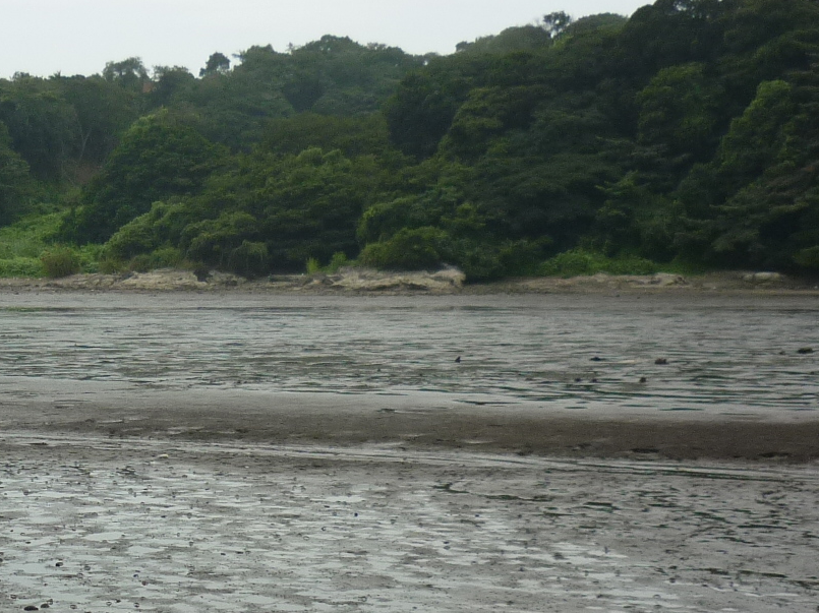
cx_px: 36
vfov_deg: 17.4
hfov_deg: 22.5
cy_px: 467
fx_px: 1987
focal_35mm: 84
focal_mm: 5.5
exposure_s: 1/320
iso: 100
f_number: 8
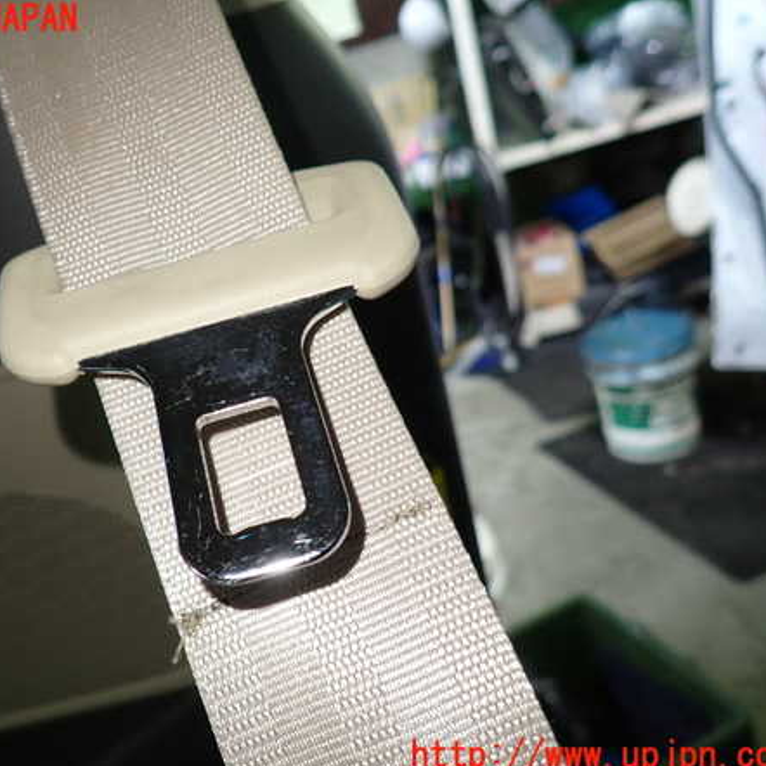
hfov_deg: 53.4
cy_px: 388
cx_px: 282
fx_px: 751
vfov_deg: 54.0
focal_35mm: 30
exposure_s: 1/40
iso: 200
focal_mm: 4.5
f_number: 2
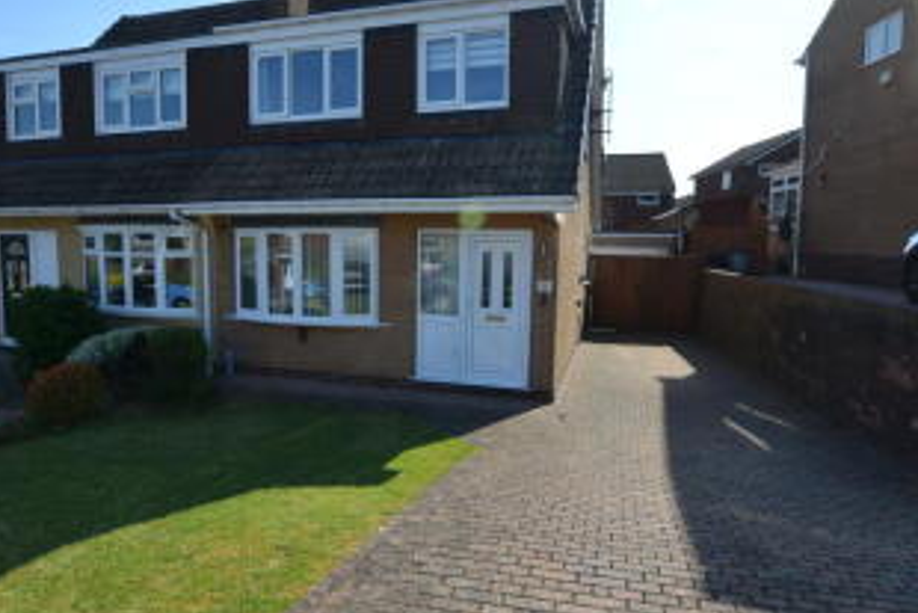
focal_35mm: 23
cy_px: 304
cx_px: 397
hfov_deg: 75.7
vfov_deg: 55.2
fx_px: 587
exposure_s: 1/250
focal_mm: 10
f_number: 8
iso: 125
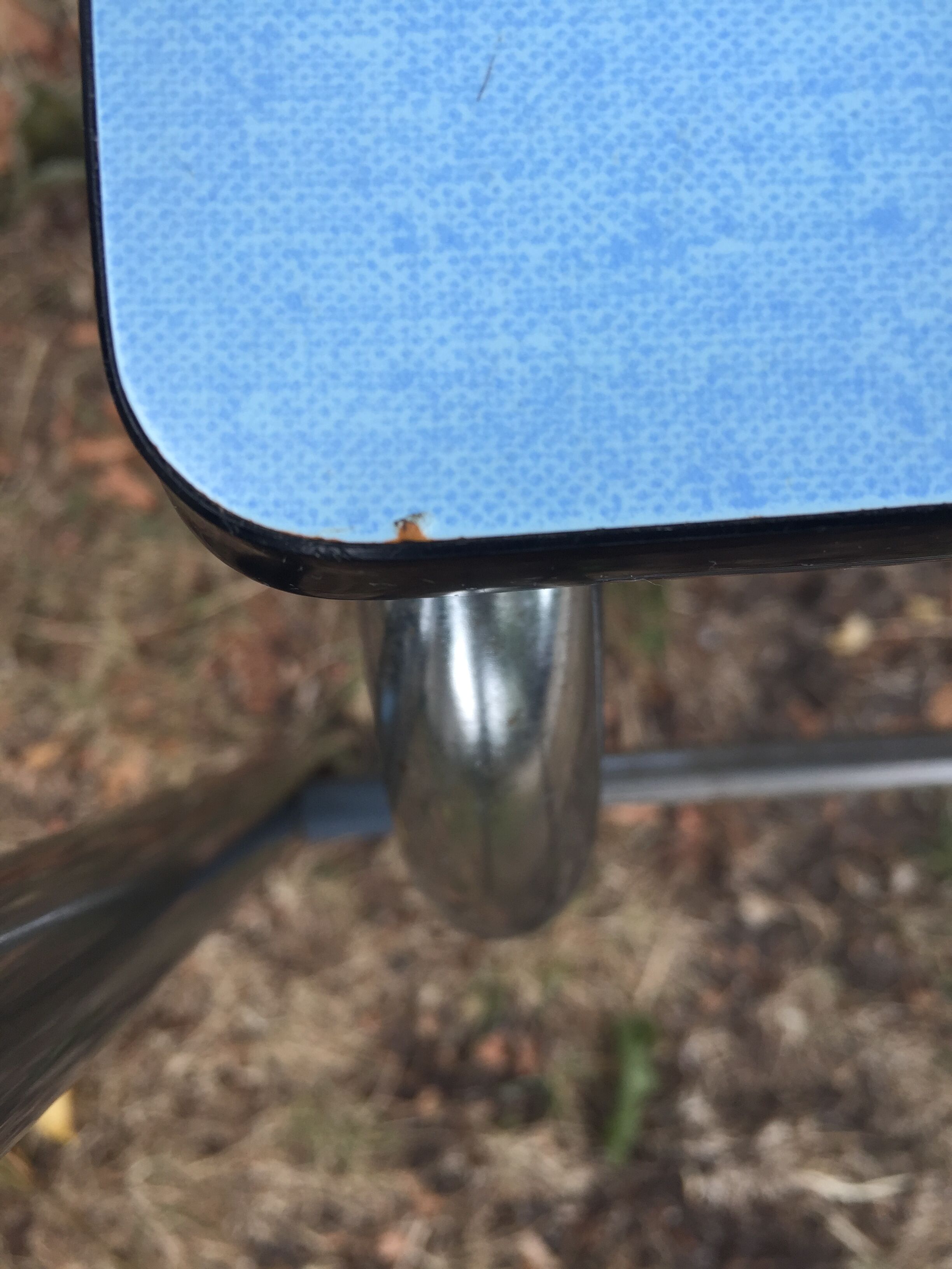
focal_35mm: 29
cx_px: 476
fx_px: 1063
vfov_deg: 61.7
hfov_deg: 48.2
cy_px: 634
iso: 32
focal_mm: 4.15
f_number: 2.2
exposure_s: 1/100
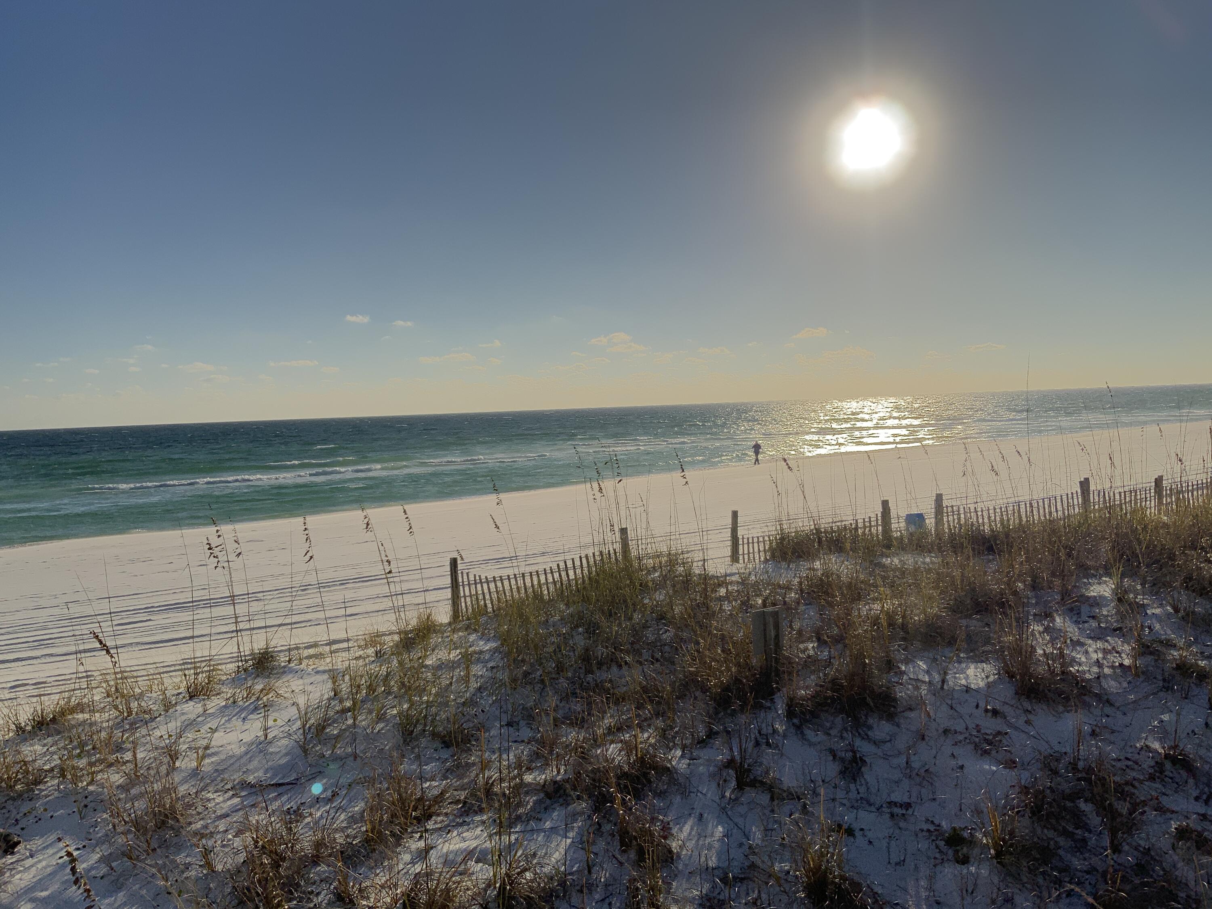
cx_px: 606
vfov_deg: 48.2
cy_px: 454
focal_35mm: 29
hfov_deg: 61.7
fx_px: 1015
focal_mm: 3
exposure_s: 1/7407
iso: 20
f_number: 1.8
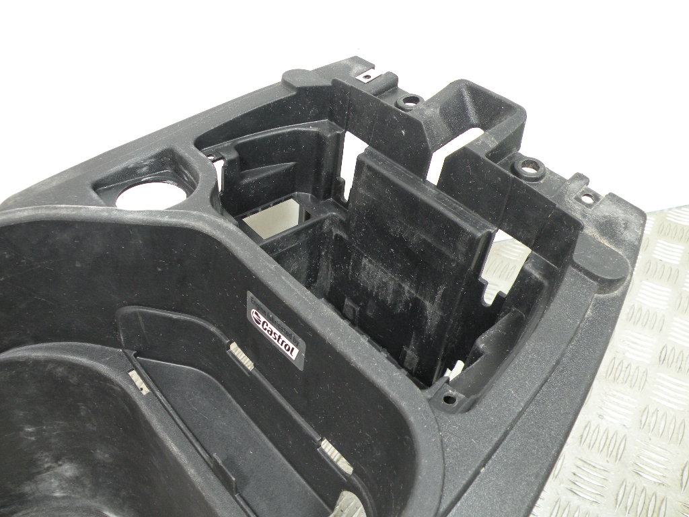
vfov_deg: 51.4
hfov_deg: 65.3
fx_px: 537
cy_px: 258
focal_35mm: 27
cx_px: 344
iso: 177
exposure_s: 1/66.4
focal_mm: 4.7
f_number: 2.8
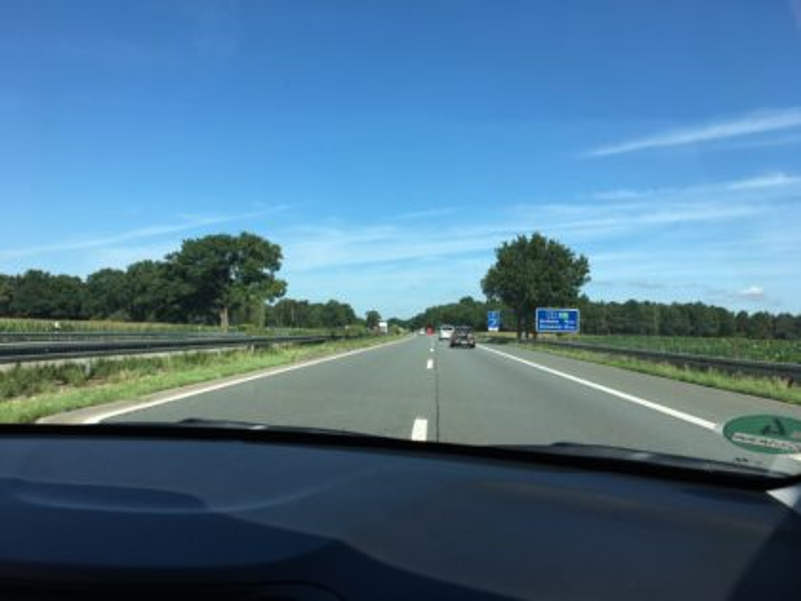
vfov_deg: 48.2
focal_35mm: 29
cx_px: 400
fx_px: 671
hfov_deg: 61.7
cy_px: 300
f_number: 2.2
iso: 25
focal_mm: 4.15
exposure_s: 1/1148
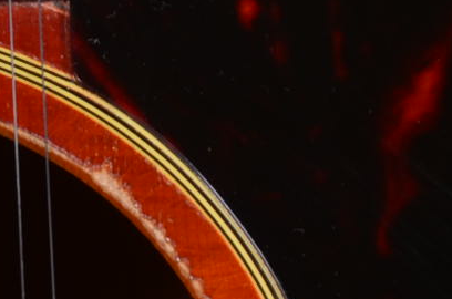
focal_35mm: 471
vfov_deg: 2.9
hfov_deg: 4.4
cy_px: 174
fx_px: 5900
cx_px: -138
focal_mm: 52
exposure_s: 1/100
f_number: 13
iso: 160
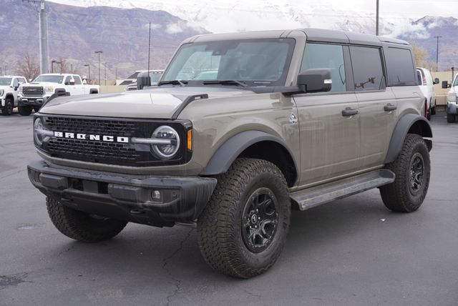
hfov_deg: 41.1
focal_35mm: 48
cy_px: 153
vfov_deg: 28.1
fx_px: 611
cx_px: 229
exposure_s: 1/100
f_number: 7.1
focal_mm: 32
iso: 100
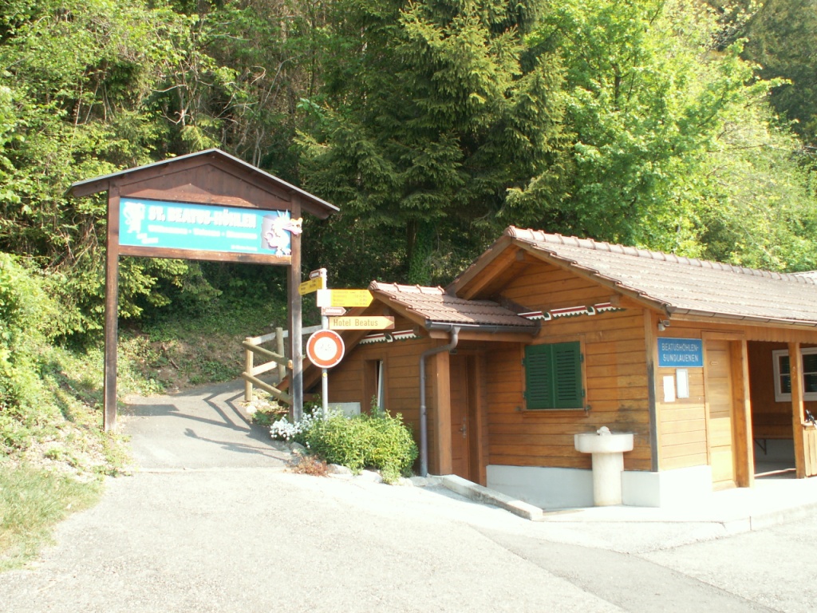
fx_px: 826
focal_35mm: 35
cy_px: 306
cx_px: 408
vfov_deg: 40.7
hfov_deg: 52.6
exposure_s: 1/100
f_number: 4
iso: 50
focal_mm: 5.86
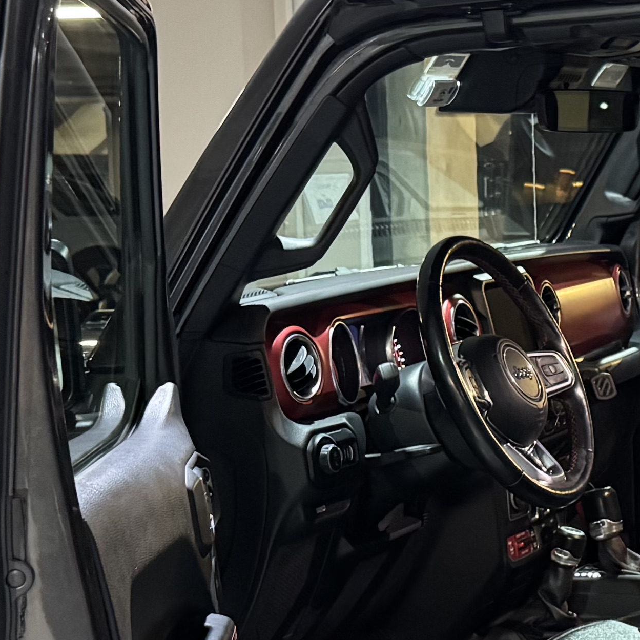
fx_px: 2029
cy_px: 404
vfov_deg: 17.9
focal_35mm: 97
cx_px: 620
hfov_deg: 17.6
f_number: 1.78
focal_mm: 6.76
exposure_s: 1/30
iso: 800
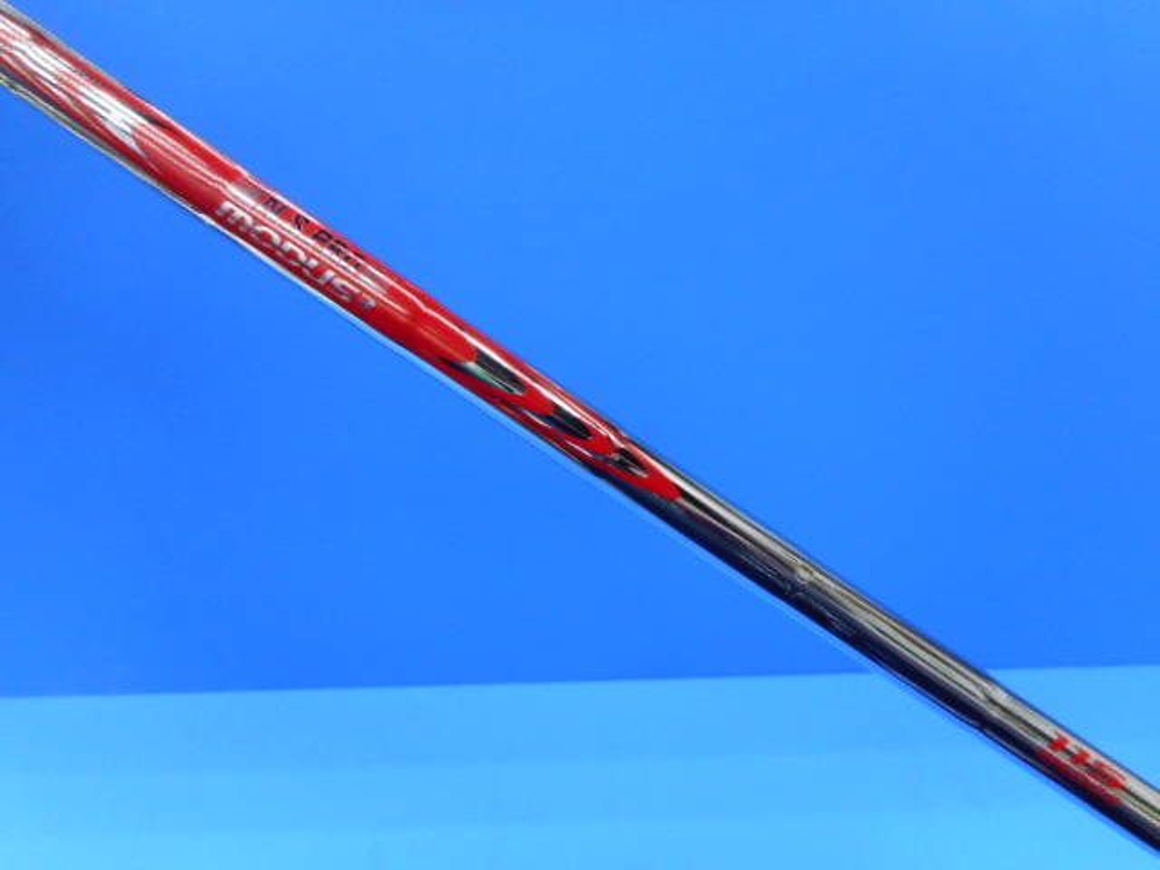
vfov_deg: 54.9
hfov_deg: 69.4
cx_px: 580
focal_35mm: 25
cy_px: 435
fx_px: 838
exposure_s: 1/30
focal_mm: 4.5
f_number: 3.7
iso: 160
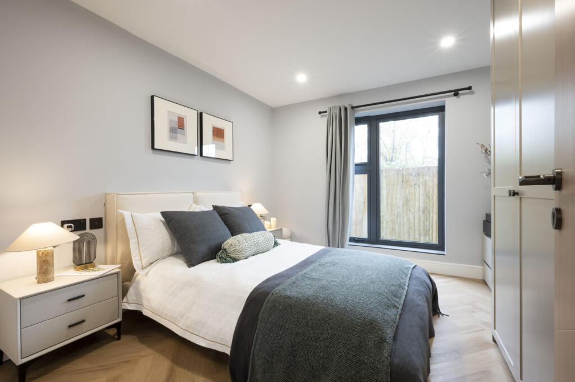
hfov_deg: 98.6
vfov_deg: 75.4
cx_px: 288
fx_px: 247
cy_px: 191
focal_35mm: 16
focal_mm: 15.5
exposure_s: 2
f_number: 16
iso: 200
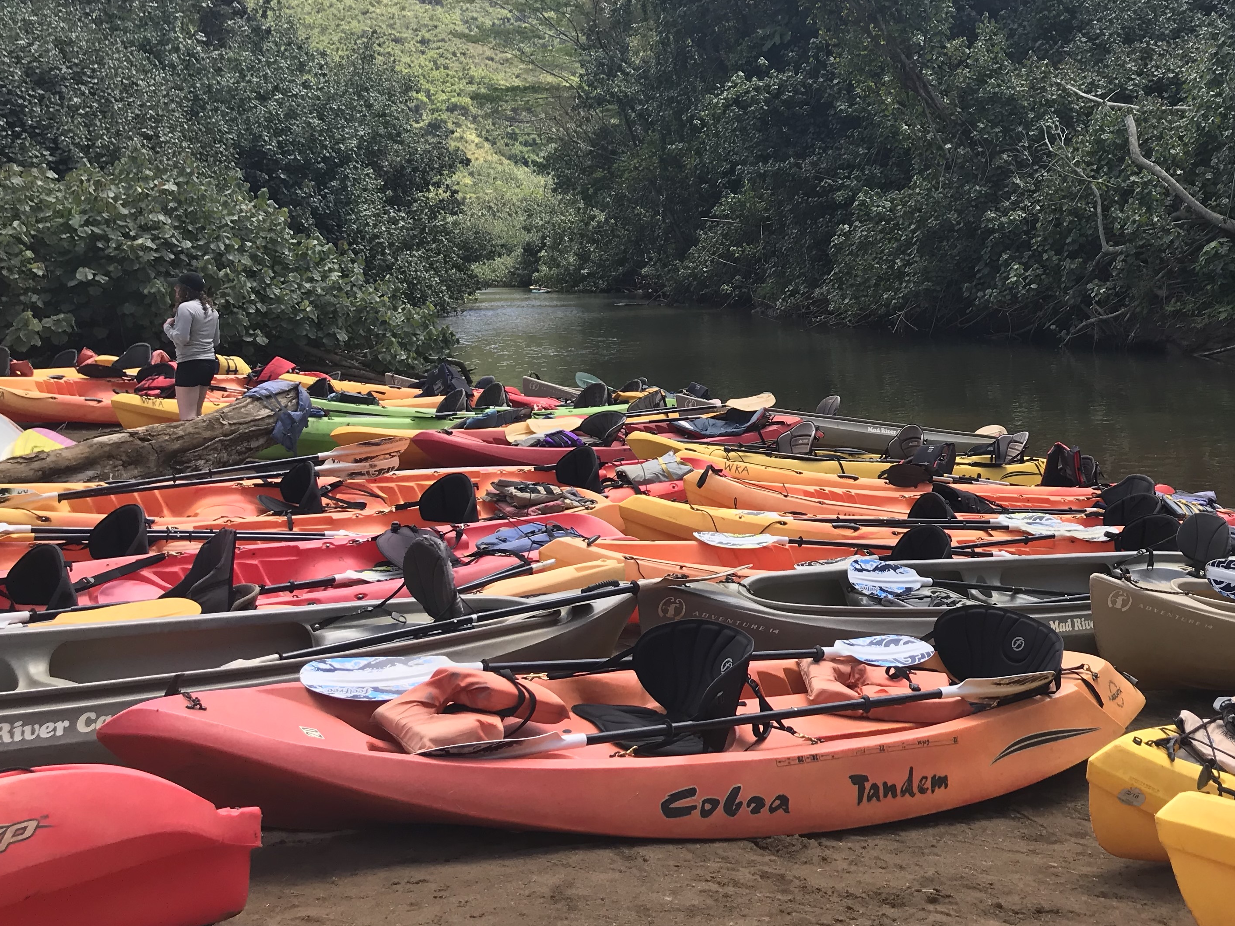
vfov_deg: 35.5
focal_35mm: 40
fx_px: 1427
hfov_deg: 46.1
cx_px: 822
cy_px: 294
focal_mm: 3.99
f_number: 1.8
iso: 20
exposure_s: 1/921
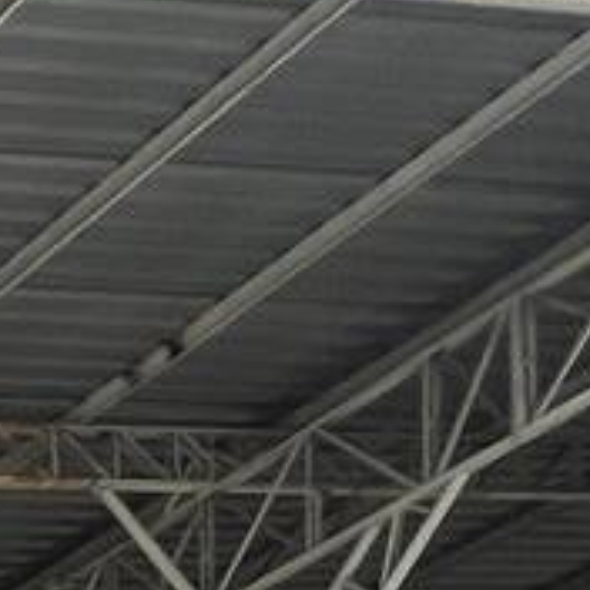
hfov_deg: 11.1
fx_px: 1813
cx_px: -1207
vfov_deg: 12.0
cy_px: 1653
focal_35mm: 94
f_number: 1.8
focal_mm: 1.57
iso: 32
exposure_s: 1/416
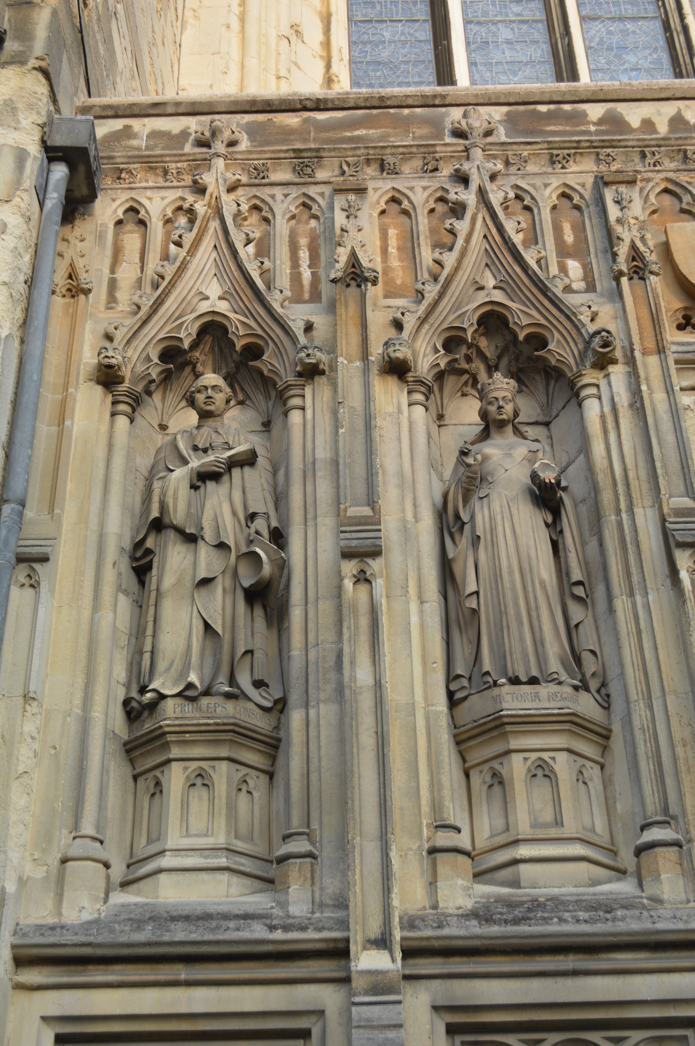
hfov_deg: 28.0
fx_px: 1392
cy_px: 523
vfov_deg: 41.1
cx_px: 348
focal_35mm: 48
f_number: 5.6
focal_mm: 32
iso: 125
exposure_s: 1/125
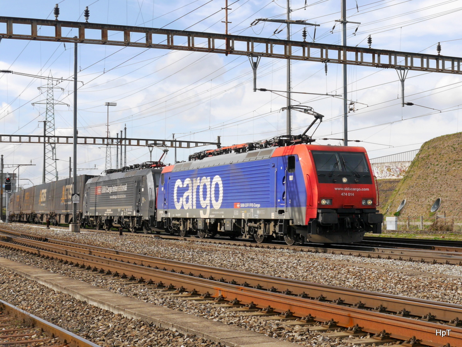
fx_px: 588
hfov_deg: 42.9
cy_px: 174
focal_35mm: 44
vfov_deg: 32.9
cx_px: 231
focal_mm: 22
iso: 160
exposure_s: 1/320
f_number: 8
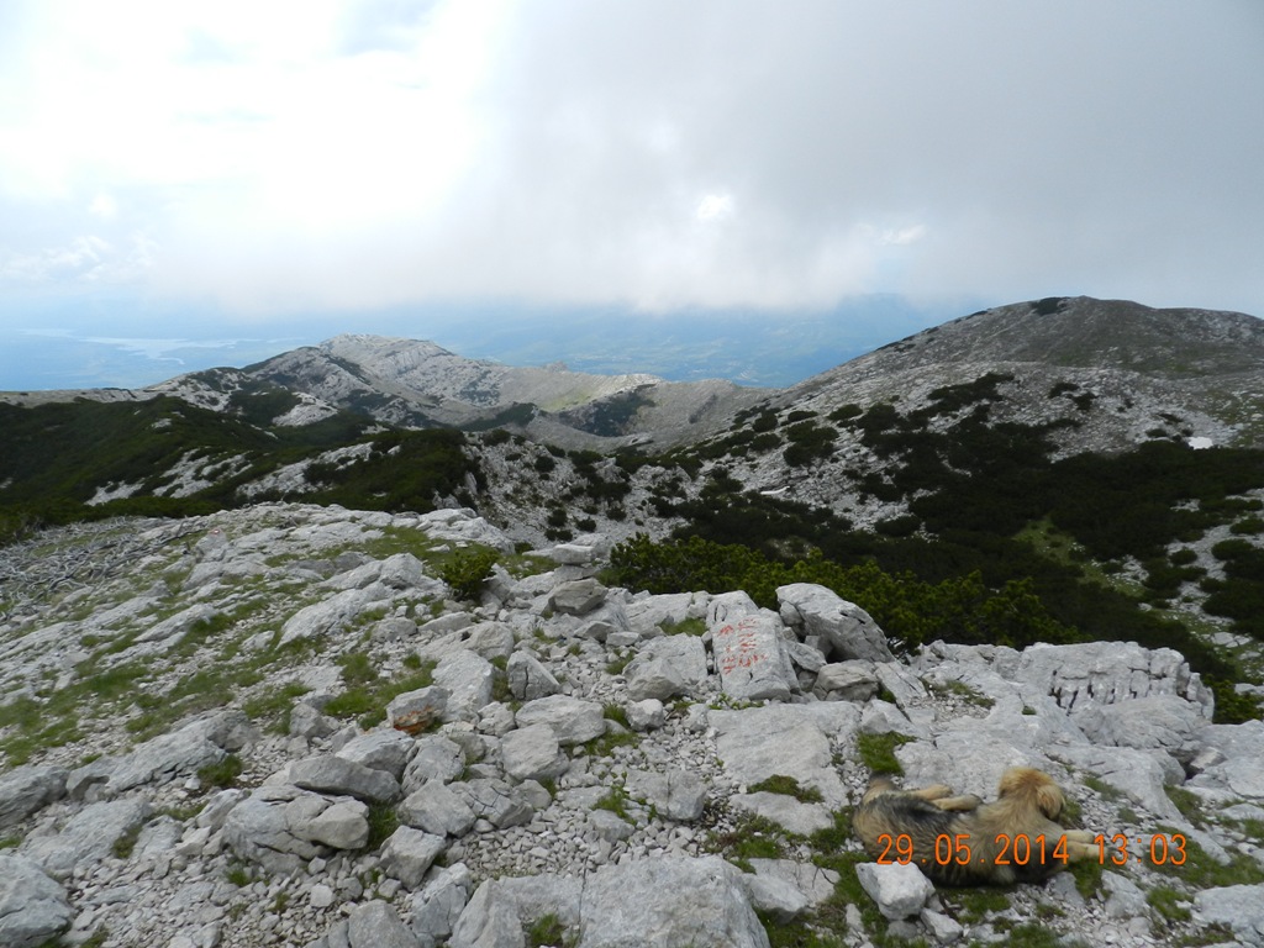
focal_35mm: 23
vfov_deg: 58.9
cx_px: 632
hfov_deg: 73.9
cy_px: 474
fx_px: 840
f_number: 4.5
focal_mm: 4
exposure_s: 1/800
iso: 160
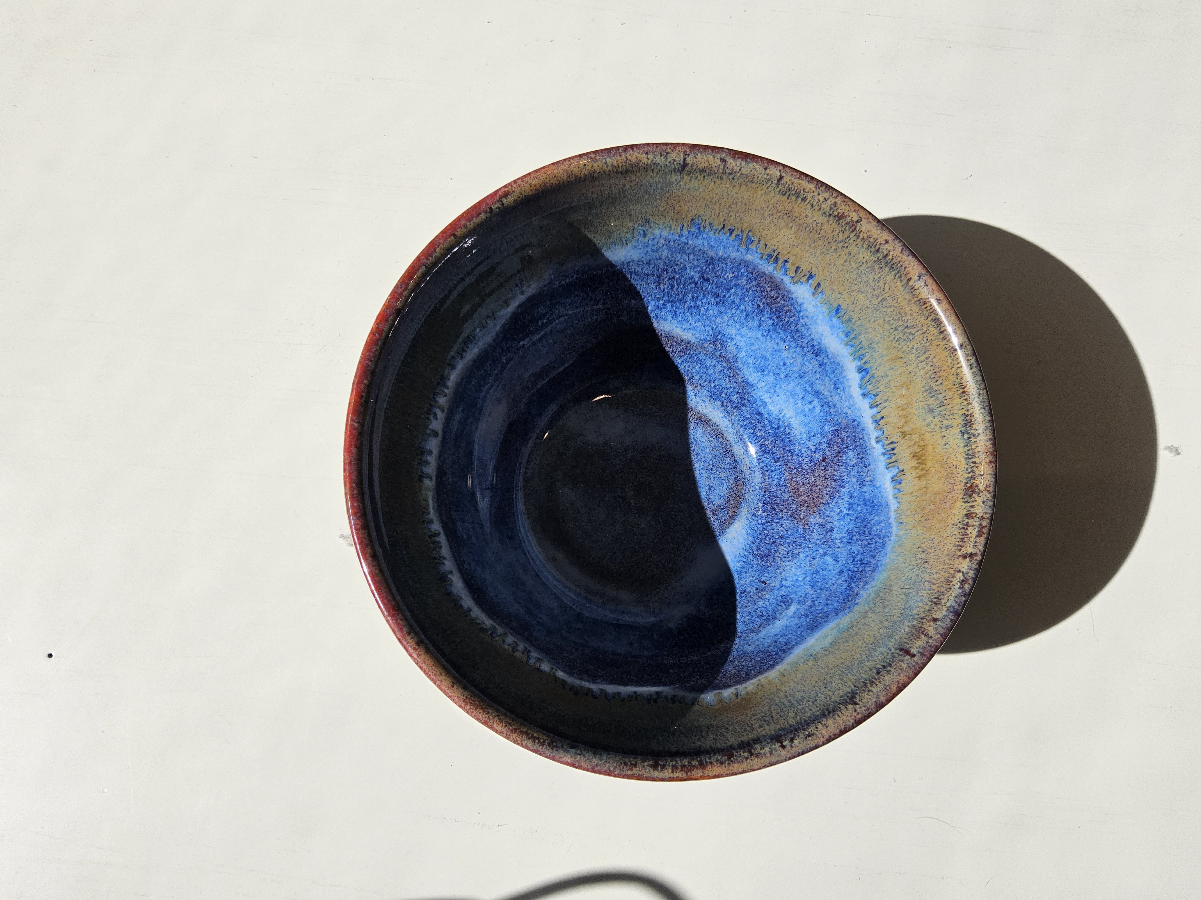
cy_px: 450
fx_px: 798
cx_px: 600
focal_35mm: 23
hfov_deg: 73.9
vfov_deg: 58.9
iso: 32
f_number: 2
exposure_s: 1/174
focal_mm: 3.08
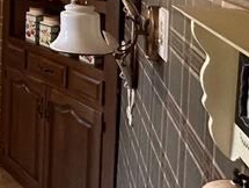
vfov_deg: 25.2
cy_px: -41
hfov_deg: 27.0
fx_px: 375
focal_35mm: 52
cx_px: -117
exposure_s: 1/60
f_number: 2.2
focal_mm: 2.22
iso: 250
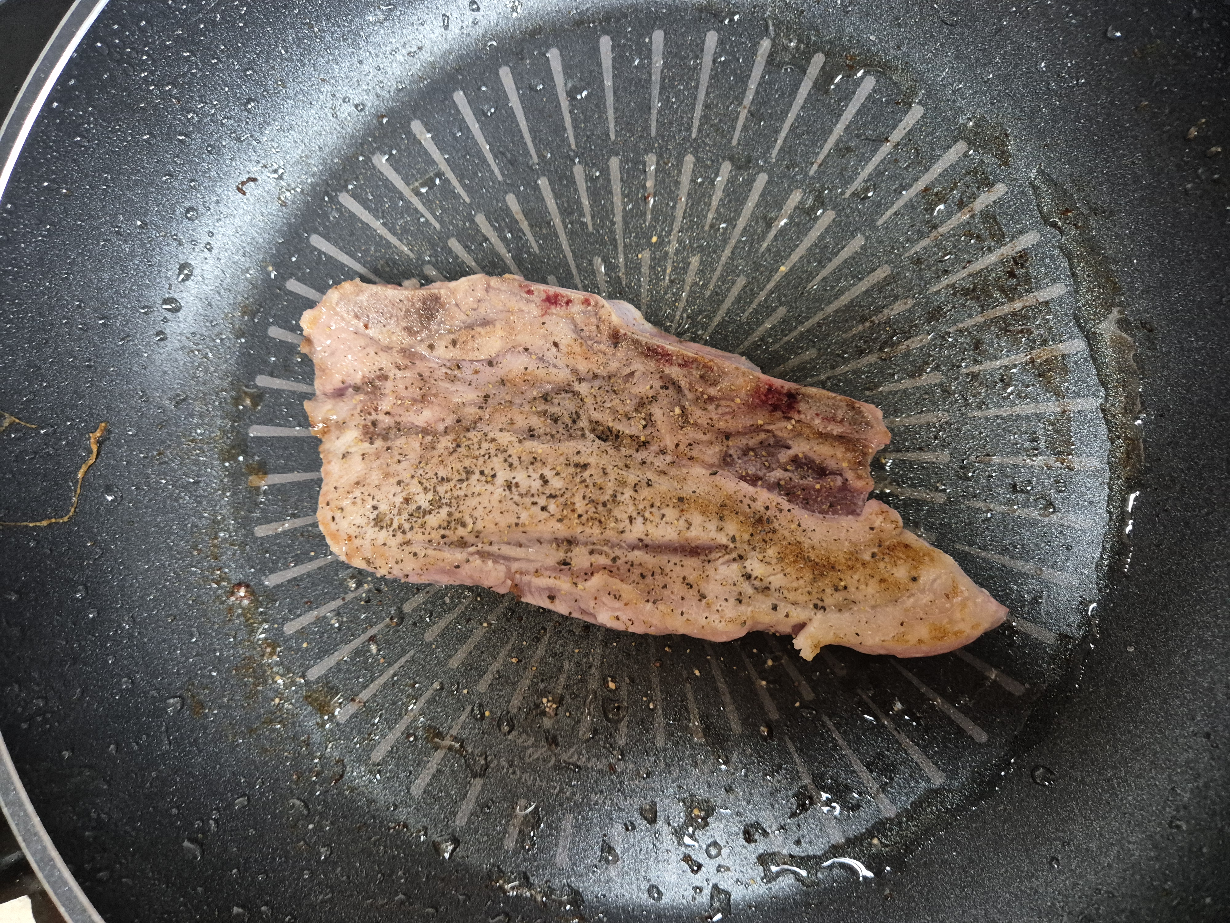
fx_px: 817
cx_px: 615
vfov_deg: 58.9
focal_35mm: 23
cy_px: 462
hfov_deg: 73.9
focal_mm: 5.4
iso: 800
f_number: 1.8
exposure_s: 1/60
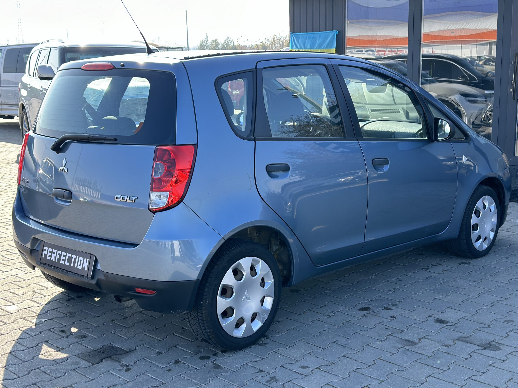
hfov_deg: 39.7
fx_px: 718
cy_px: 194
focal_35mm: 48
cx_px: 259
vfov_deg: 30.3
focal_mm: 6.86
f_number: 1.78
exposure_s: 1/1073
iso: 80
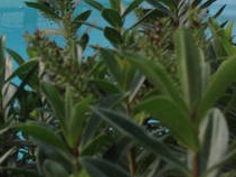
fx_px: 893
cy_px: -124
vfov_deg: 10.7
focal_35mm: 131
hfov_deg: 14.8
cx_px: 4
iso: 80
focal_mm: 4.28
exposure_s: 1/120
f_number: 2.4
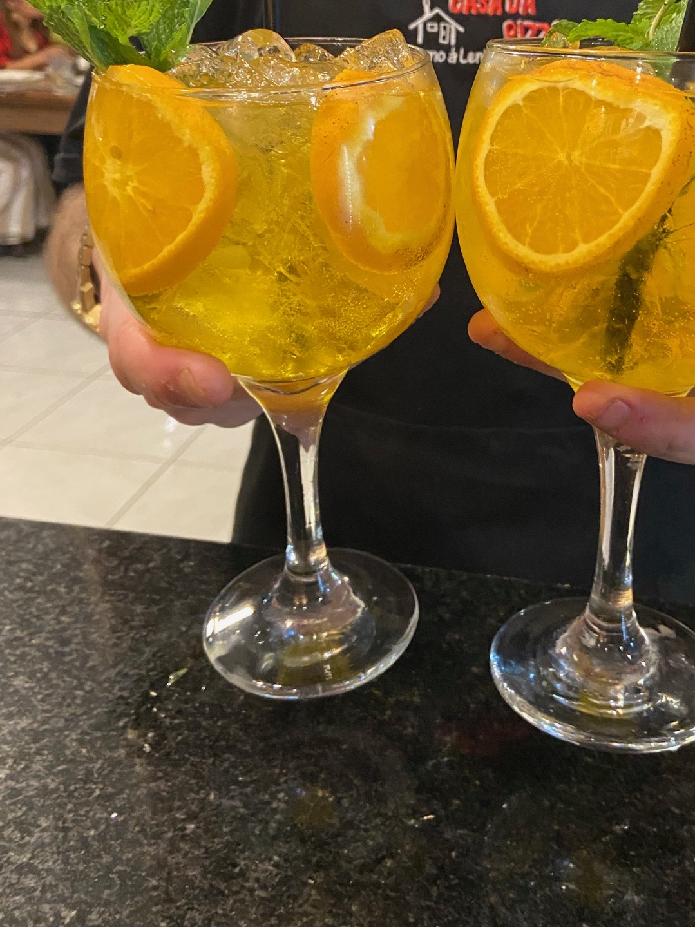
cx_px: 425
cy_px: 298
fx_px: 991
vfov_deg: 49.2
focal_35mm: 37
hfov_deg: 38.5
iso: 500
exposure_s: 1/30
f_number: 1.8
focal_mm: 4.25
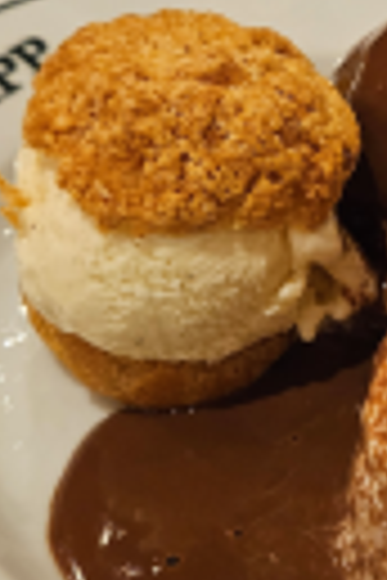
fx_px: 1193
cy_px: 171
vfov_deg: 27.1
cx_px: 360
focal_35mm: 74
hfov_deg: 18.1
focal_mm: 5.4
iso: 640
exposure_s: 1/100
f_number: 1.8
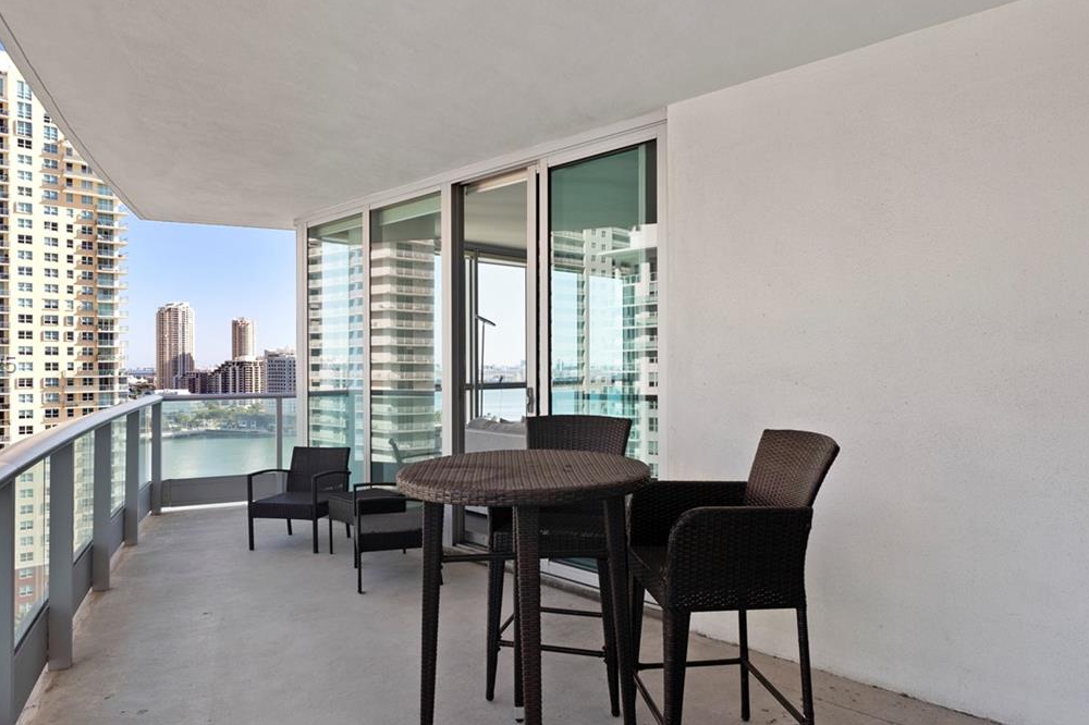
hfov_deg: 73.8
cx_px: 538
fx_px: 726
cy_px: 366
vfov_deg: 53.1
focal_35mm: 24
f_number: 10
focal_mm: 15
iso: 100
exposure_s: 1/50
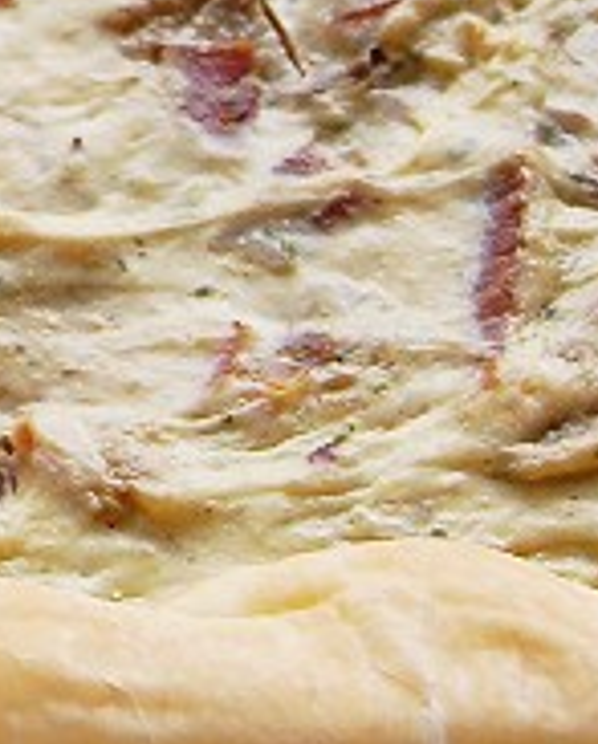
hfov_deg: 6.6
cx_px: -511
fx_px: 5076
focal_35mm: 230
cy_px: -431
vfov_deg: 8.2
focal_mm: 30
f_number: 7.1
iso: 400
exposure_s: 1/60
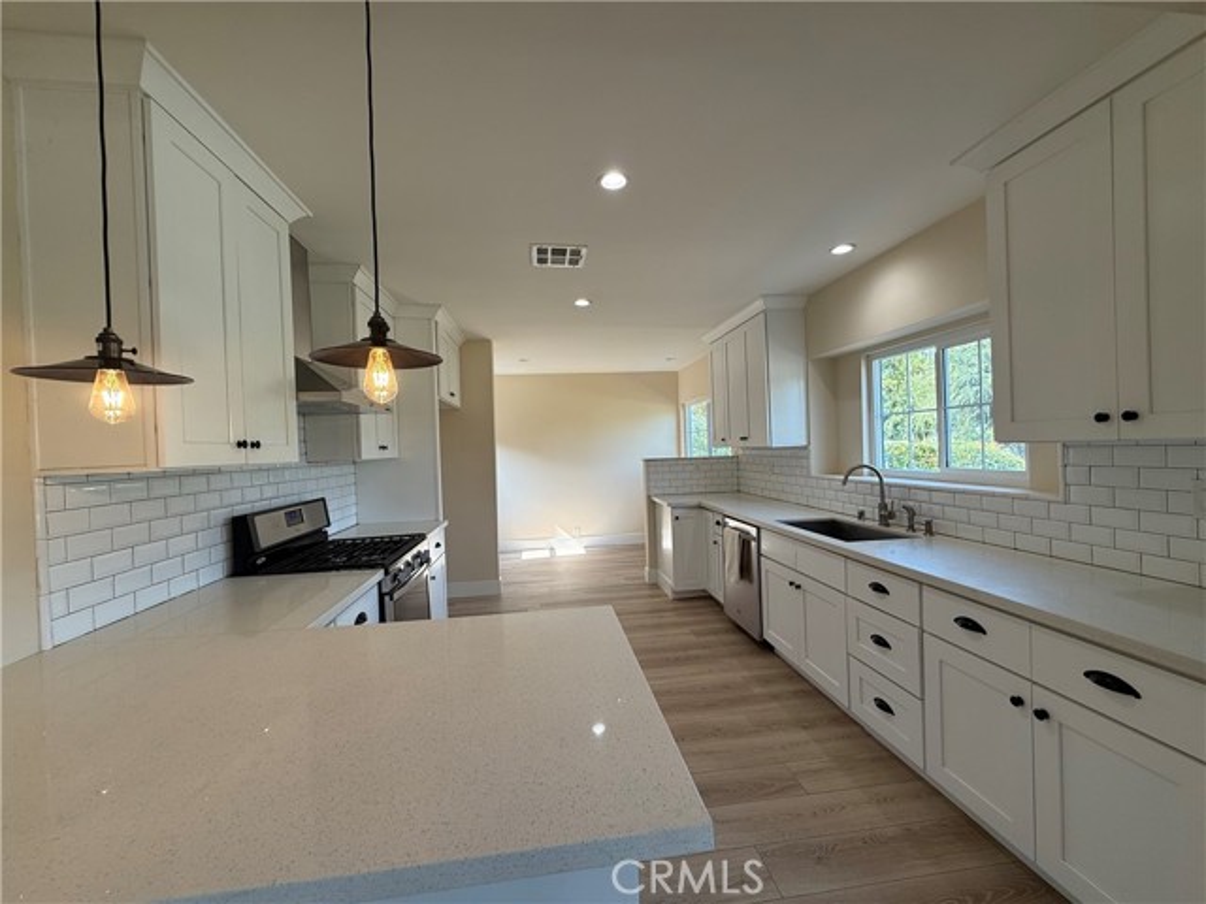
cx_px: 603
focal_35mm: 14
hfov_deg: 102.1
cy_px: 452
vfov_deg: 85.7
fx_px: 488
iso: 80
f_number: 2.2
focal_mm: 2.22
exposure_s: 1/120
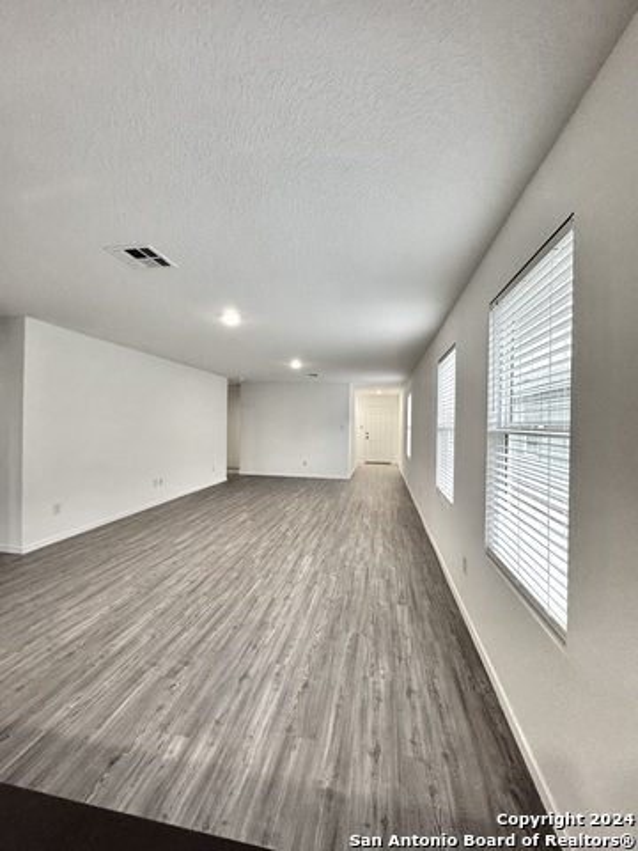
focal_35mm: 14
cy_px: 426
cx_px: 319
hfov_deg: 85.7
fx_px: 344
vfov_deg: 102.1
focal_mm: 2.22
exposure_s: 1/120
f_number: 2.2
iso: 250
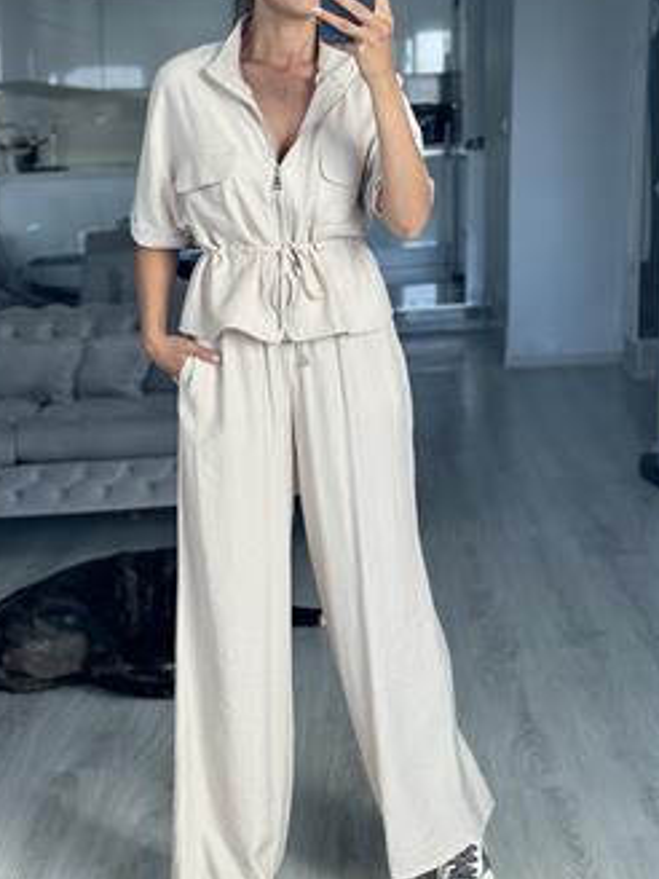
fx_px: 1878
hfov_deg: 19.9
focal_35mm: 74
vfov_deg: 26.3
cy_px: 340
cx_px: 300
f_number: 1.78
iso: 125
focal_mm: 6.86
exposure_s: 1/142
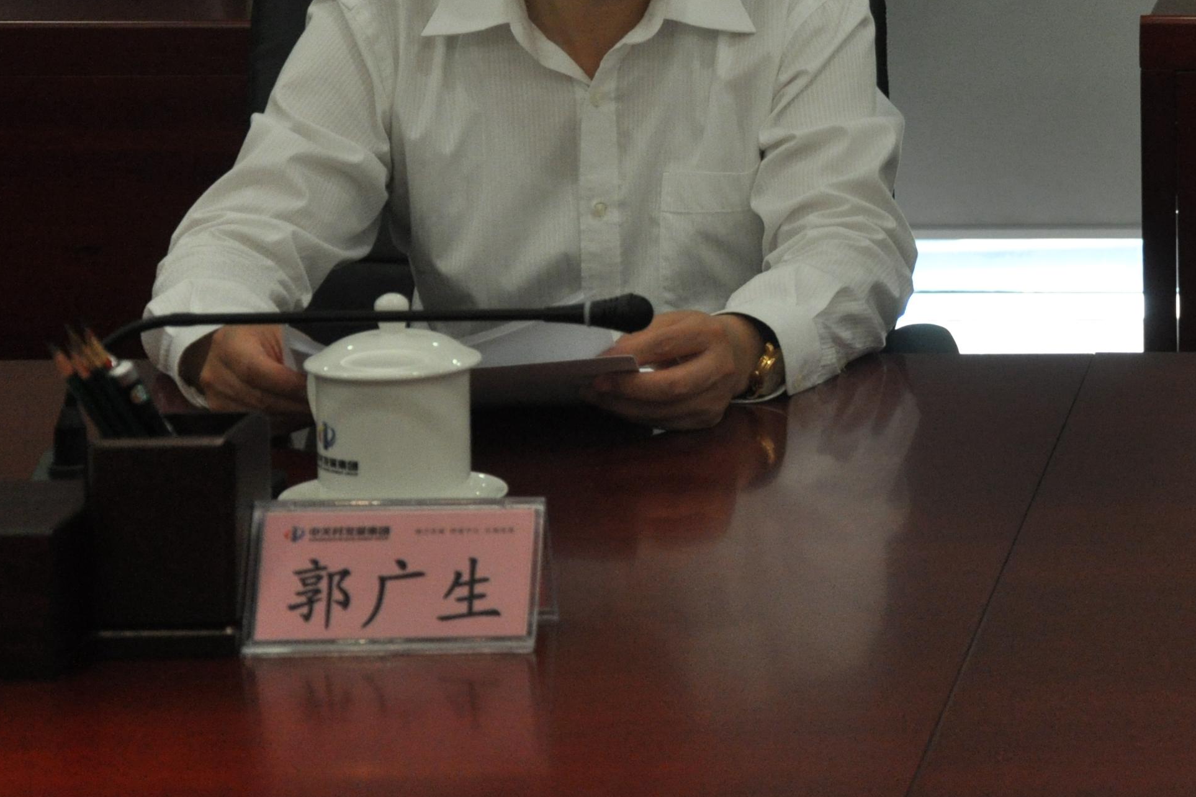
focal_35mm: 160
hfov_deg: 12.6
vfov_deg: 8.5
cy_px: -73
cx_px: 1315
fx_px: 5316
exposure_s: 1/125
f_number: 5.6
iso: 800
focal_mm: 48
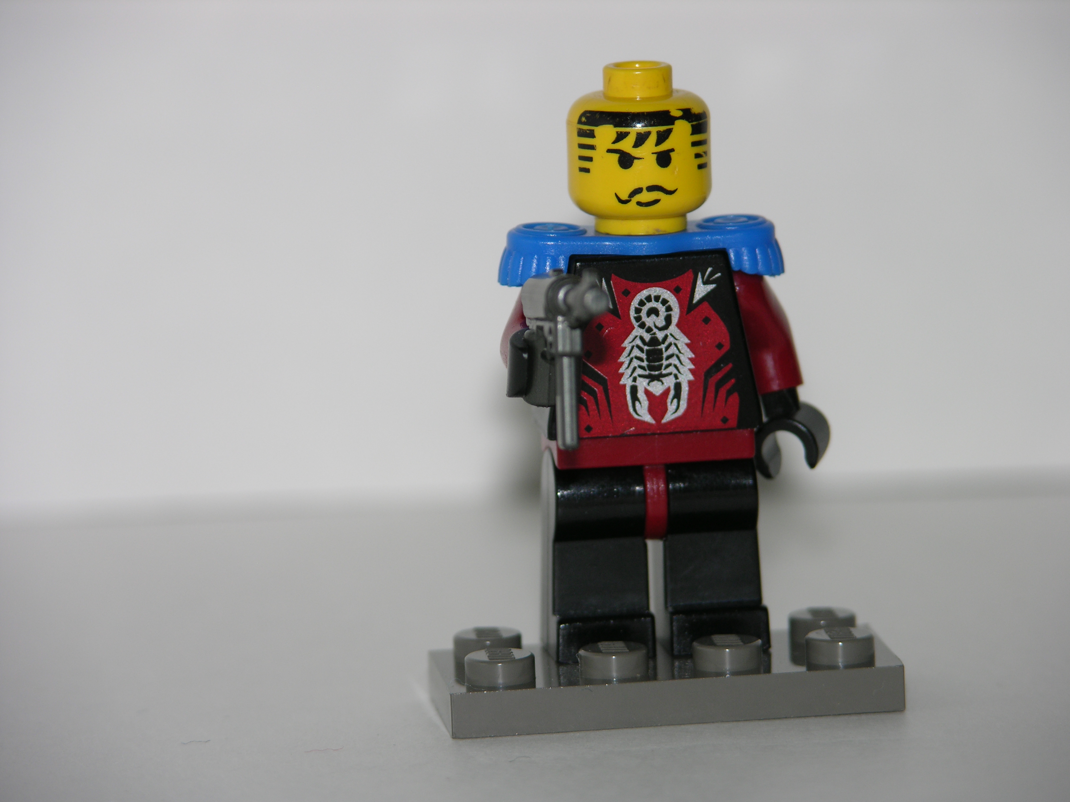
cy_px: 401
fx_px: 8346
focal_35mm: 270
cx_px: 535
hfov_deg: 7.3
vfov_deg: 5.5
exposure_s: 1/253
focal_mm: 67.7
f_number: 4.2
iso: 50
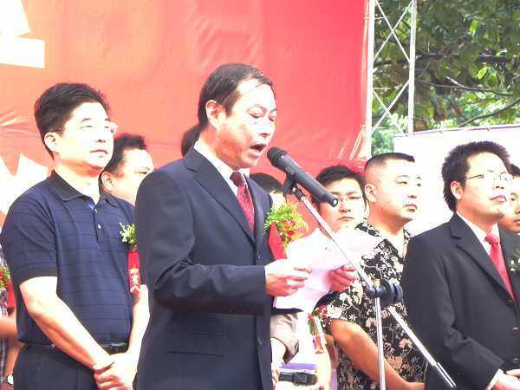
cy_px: 195
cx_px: 260
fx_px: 3185
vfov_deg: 7.0
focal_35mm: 212
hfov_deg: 9.3
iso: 400
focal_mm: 37.7
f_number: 4.5
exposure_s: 1/20.5
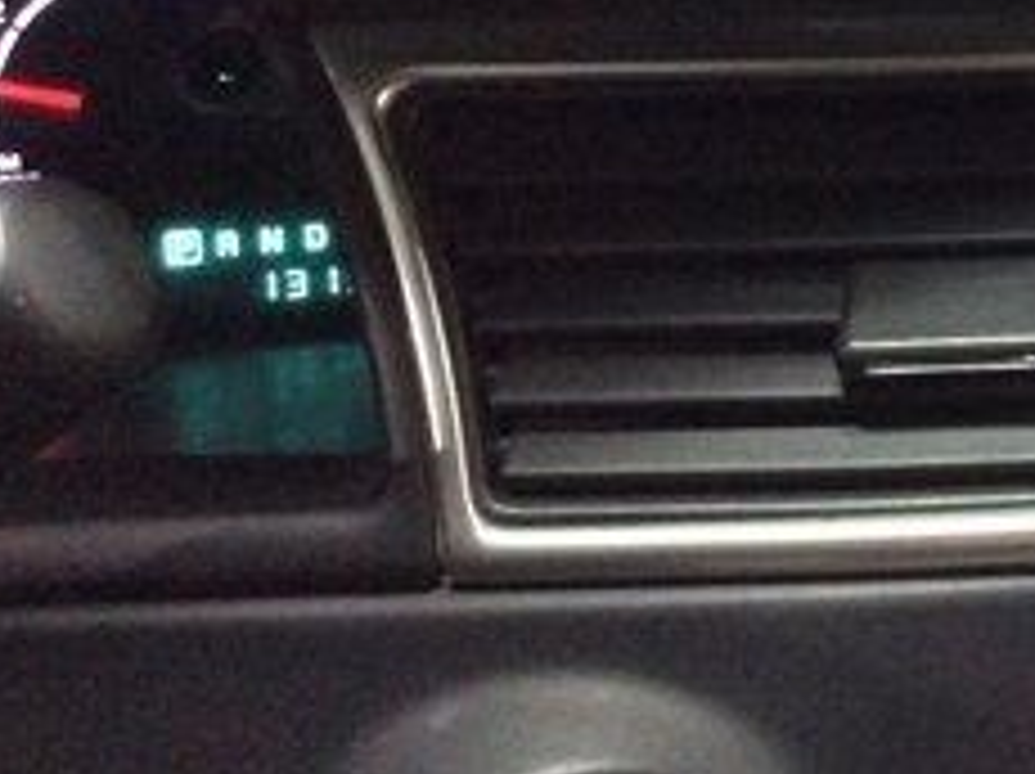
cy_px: 94
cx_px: 1395
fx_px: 2658
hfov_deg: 20.0
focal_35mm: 89
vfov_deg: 16.4
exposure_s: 1/20
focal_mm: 3.3
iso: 320
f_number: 2.4
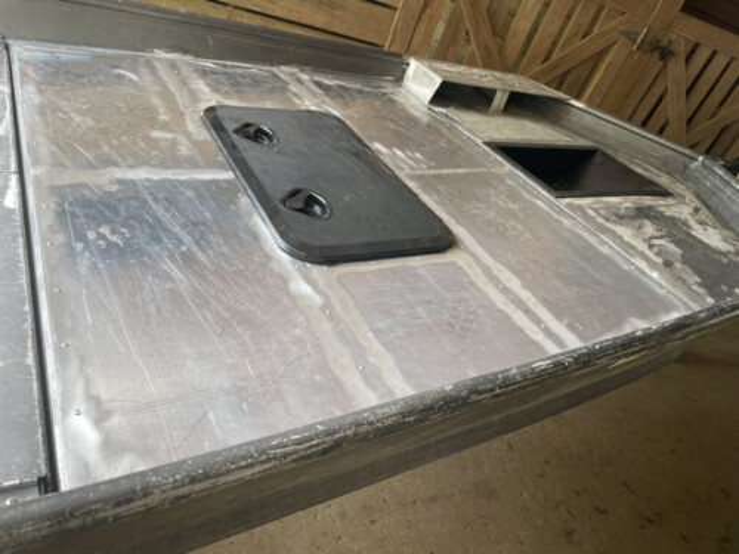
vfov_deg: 53.1
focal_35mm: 26
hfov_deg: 67.3
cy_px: 277
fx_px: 555
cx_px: 370
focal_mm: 4.2
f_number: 1.6
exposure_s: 1/121
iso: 32
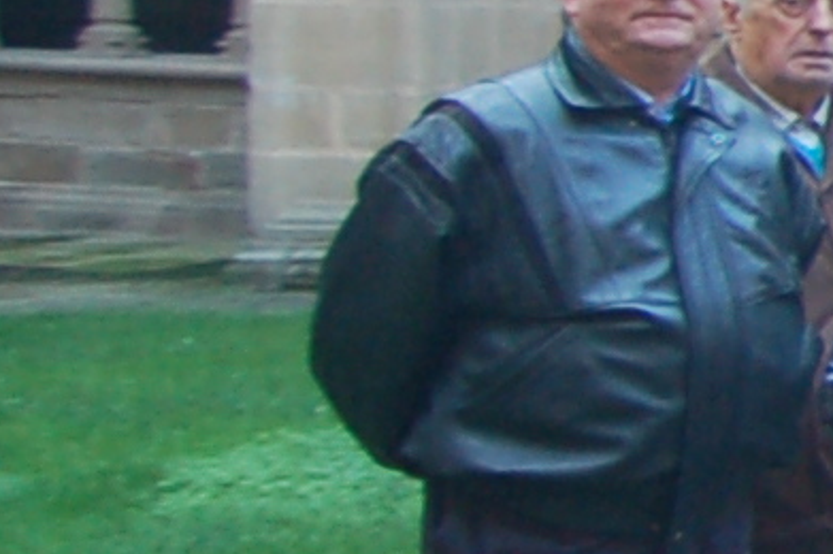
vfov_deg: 10.7
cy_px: 34
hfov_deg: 10.3
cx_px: 2667
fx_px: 2932
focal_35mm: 127
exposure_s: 1/30
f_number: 2.8
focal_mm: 11
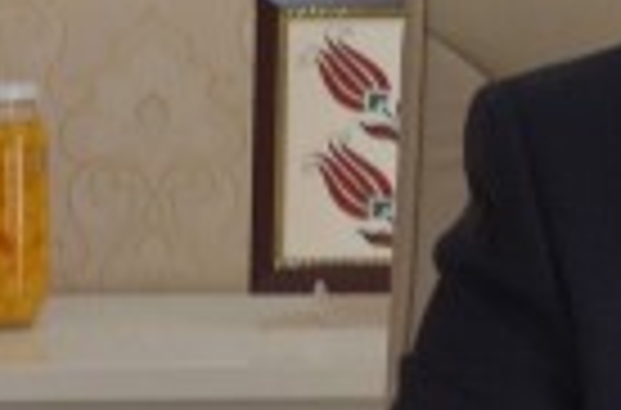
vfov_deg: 4.8
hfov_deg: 7.2
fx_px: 4882
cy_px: 99
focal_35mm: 284
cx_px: 821
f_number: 5.6
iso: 800
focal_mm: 24
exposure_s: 1/125
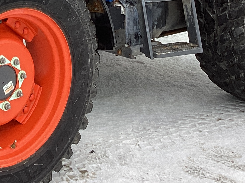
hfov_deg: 17.7
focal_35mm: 108
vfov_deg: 13.0
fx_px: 764
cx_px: -9
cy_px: -93
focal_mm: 3.3
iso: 25
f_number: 2.4
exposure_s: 1/166
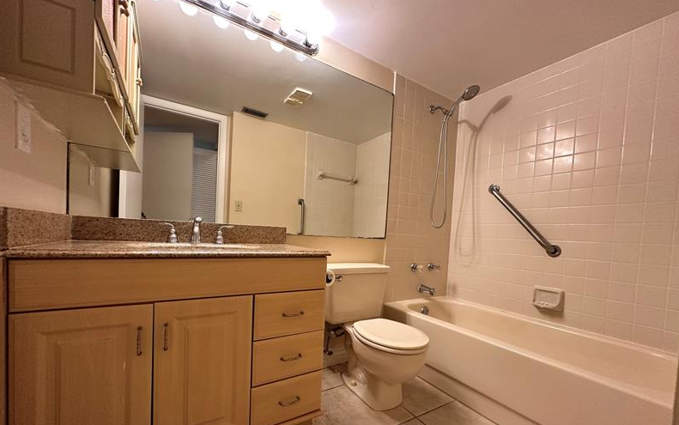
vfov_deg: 74.3
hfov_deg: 101.4
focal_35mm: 15
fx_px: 278
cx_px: 341
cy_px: 246
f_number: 2.2
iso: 200
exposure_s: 1/60
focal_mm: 2.22
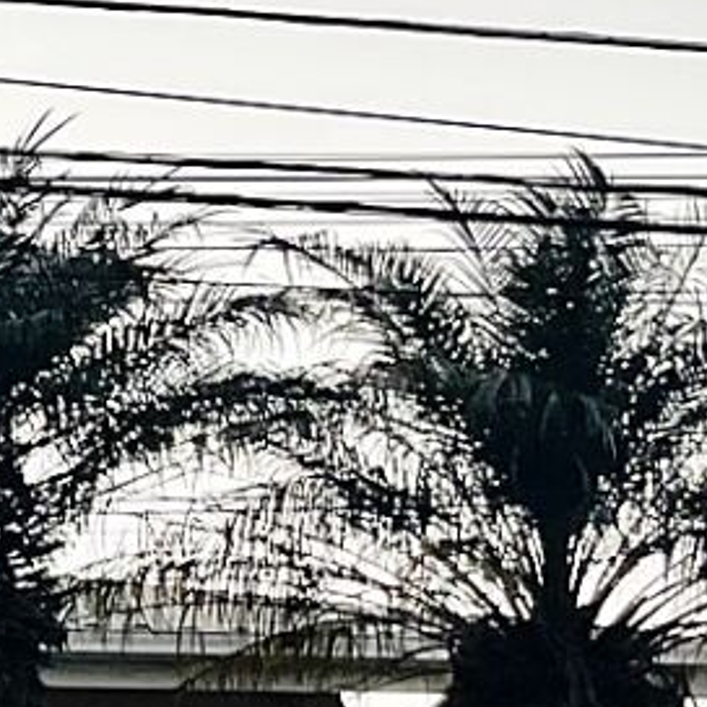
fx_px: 3743
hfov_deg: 8.8
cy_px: 556
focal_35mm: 162
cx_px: -1450
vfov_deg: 10.8
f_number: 1.6
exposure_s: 1/121
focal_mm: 4.2
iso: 50
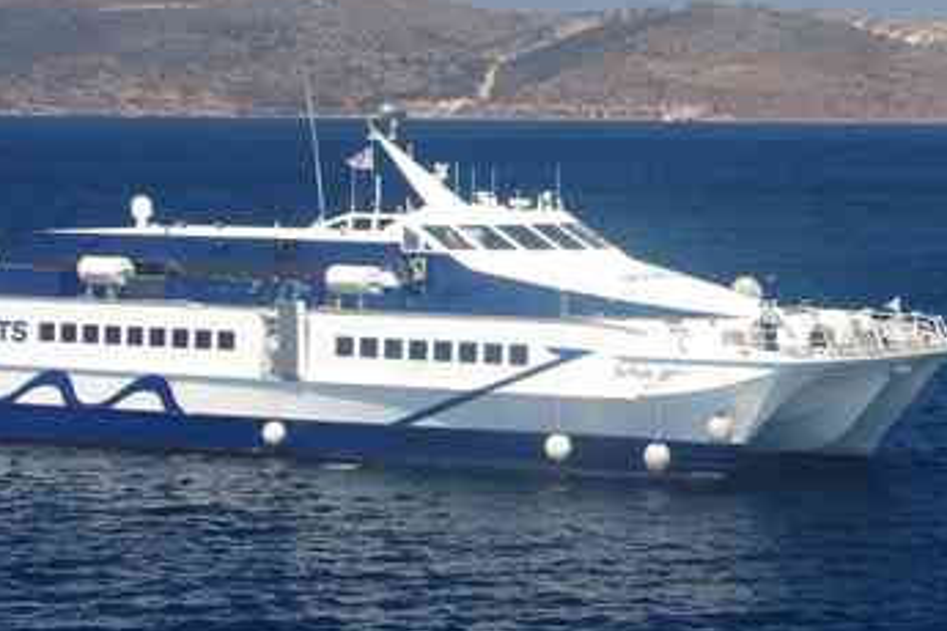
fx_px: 3735
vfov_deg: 9.7
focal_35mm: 142
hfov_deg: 14.1
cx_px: 1053
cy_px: 219
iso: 200
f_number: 11
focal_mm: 32.5
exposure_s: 1/100
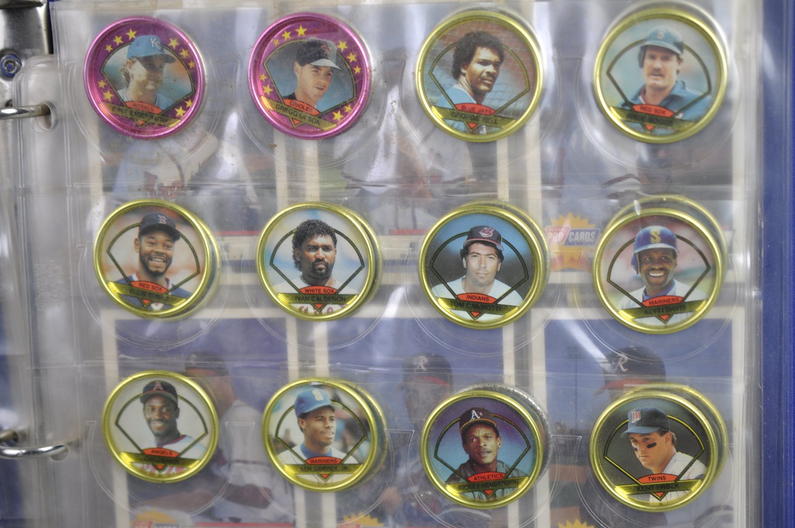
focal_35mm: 60
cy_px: 264
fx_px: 1323
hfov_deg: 33.4
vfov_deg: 22.6
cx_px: 398
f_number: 3.5
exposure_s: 1/50
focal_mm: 40
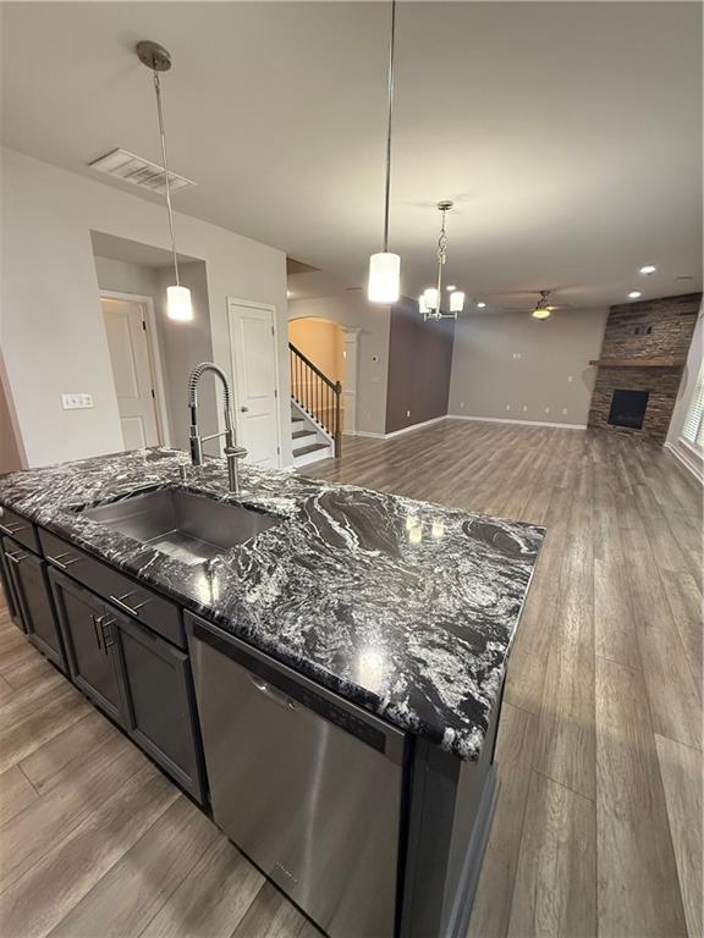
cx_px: 352
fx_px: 380
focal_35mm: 14
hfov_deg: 85.7
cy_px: 469
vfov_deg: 102.1
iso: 500
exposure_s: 1/120
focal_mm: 2.22
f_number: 2.2
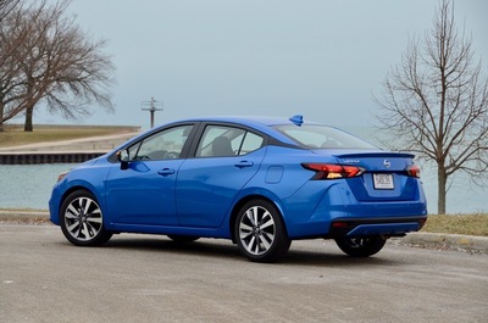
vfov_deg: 13.0
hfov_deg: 19.5
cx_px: 244
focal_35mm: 105
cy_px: 162
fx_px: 1420
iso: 800
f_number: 6.3
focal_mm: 70
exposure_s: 1/640
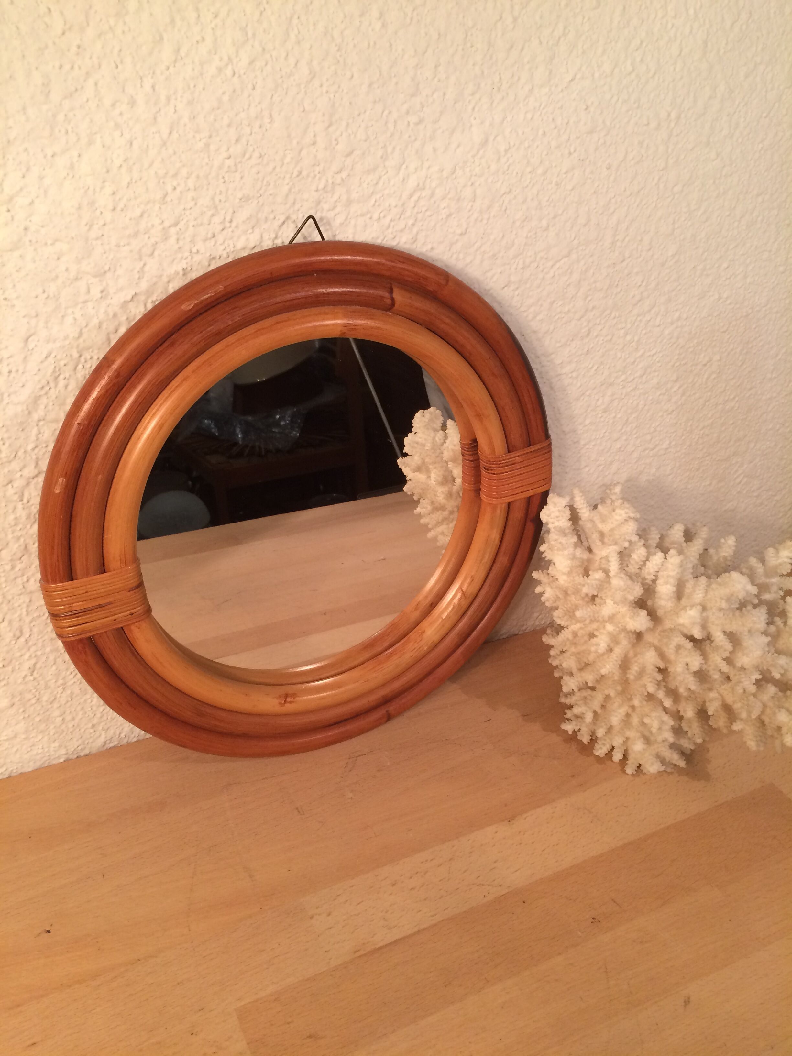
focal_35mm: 29
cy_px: 528
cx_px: 396
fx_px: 885
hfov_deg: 48.2
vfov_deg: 61.7
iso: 64
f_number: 2.2
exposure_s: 1/33
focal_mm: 4.15
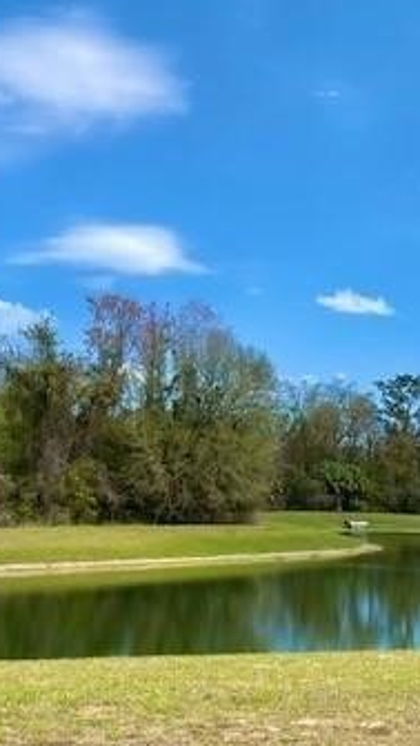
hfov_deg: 22.2
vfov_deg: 38.5
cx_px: 253
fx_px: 1069
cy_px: 337
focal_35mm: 54
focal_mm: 4.25
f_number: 1.8
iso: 32
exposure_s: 1/3497
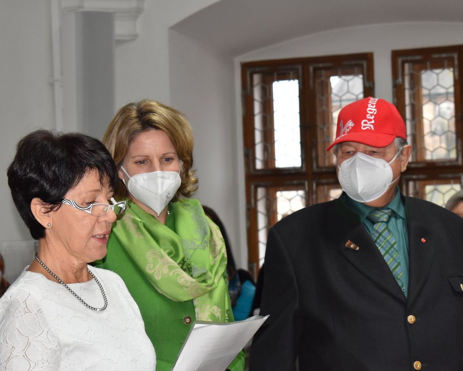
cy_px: 209
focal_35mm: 111
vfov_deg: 13.9
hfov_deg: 17.4
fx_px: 1516
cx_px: 240
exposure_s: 1/60
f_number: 5.6
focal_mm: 55
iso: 800
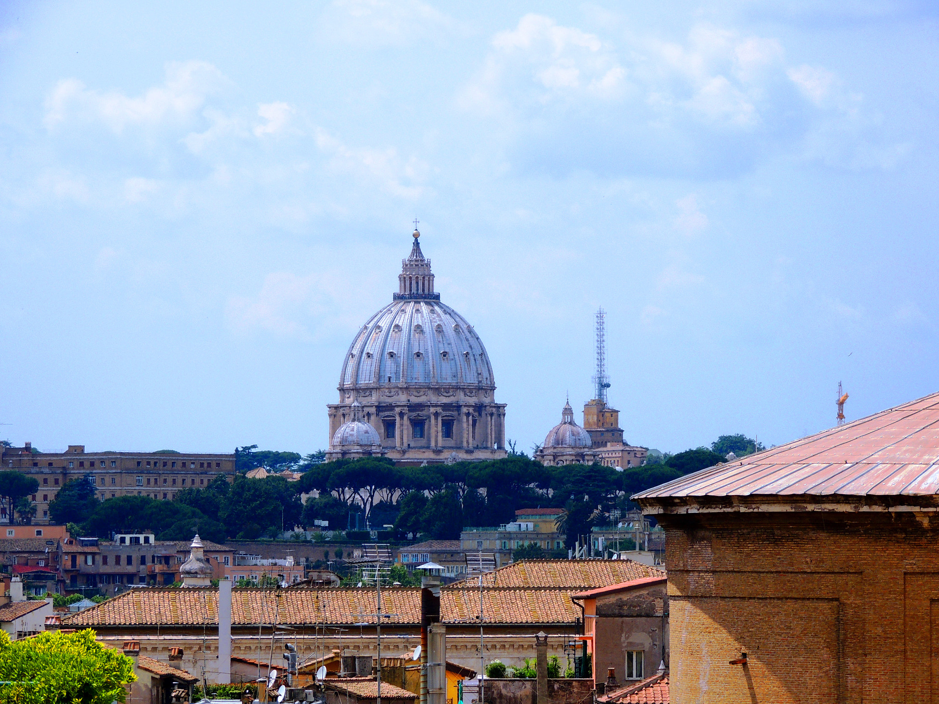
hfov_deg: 8.8
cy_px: 352
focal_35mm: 225
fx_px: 6103
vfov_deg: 6.6
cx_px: 470
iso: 100
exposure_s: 1/800
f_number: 4.6
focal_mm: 40.1
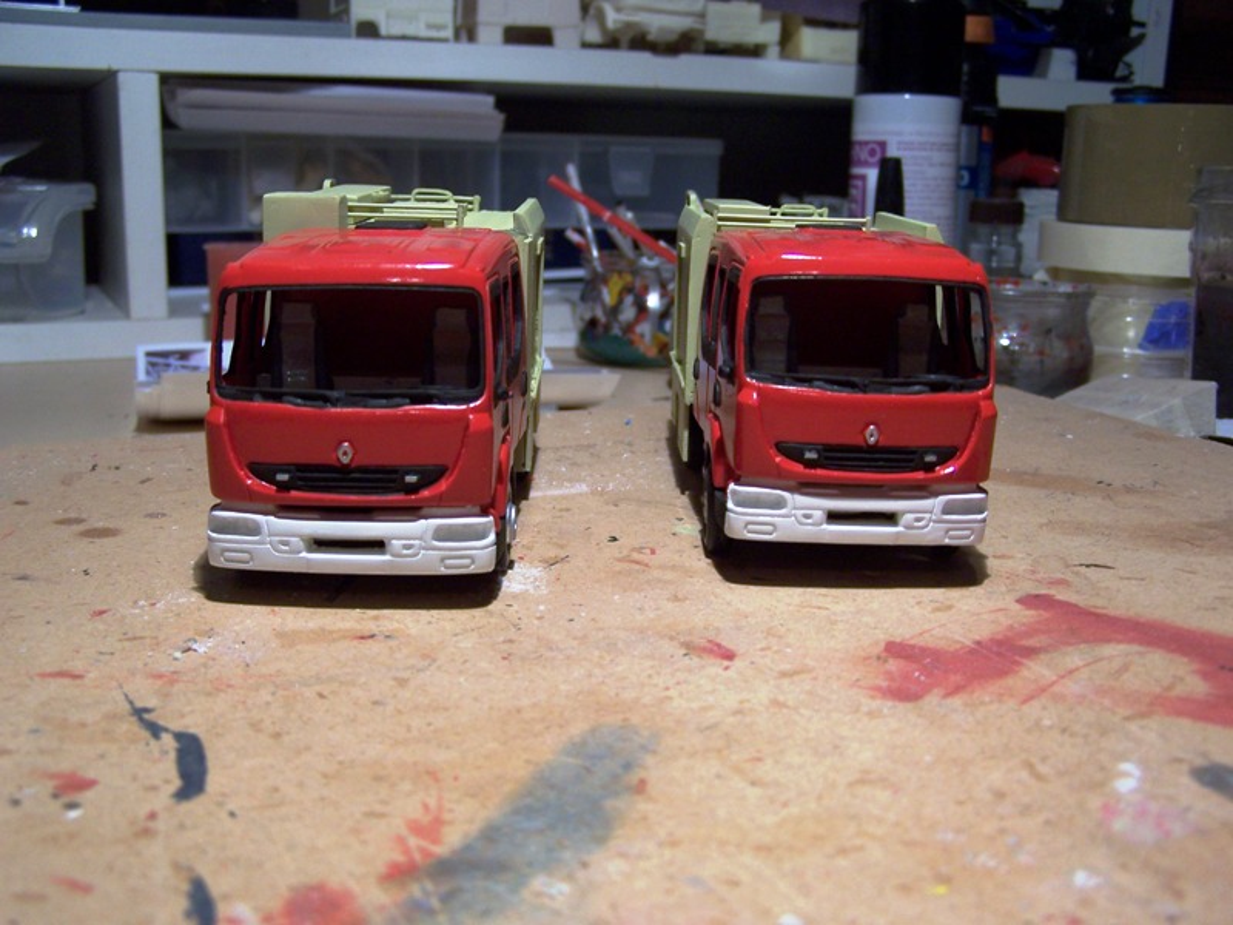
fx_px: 1354
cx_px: 616
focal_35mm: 38
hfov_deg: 49.0
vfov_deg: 37.7
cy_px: 462
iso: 100
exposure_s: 1/30
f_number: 2.8
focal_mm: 6.3
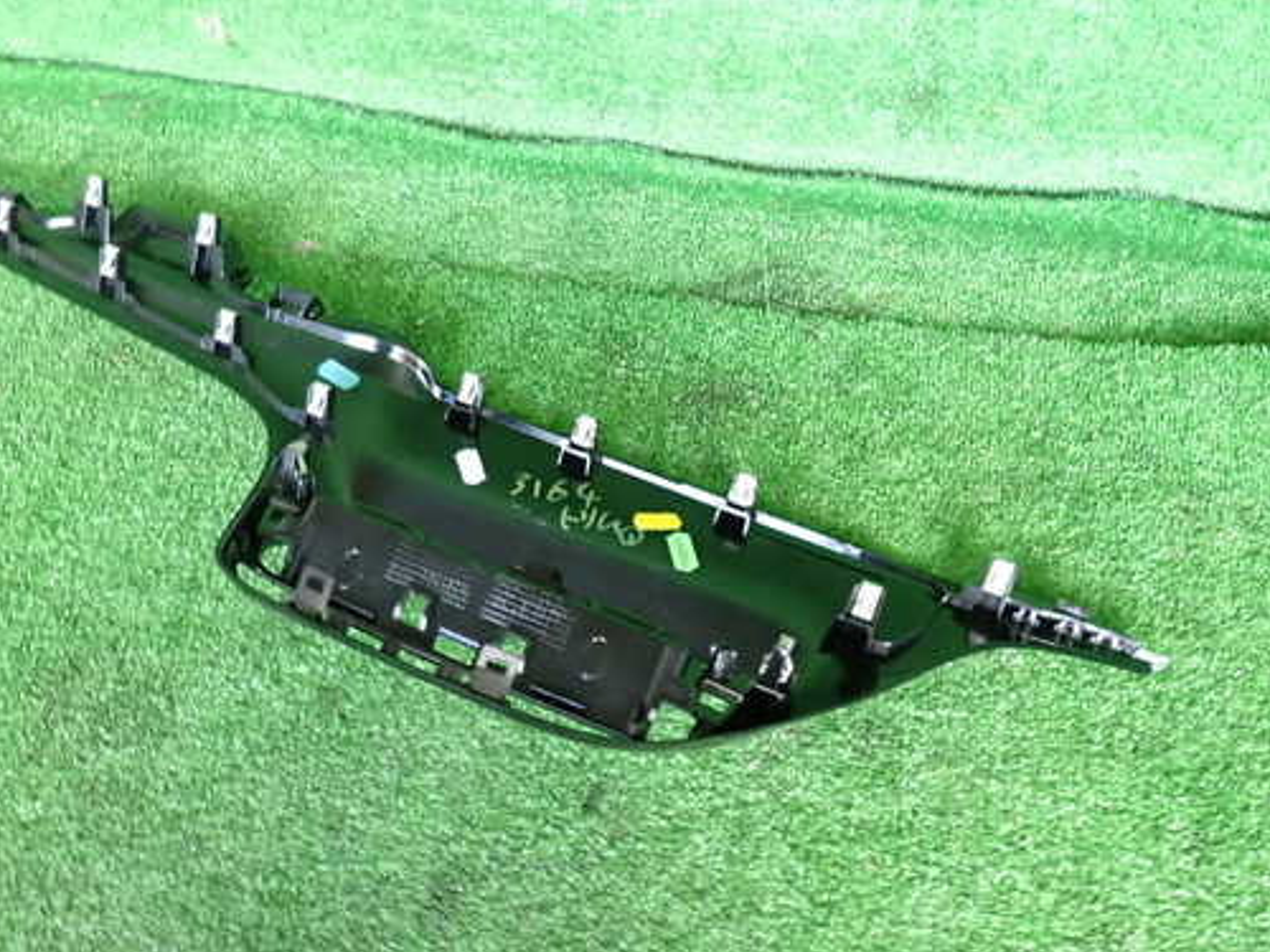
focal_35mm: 30
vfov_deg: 46.8
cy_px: 508
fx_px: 1101
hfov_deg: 59.9
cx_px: 577
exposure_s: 1/30
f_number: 2
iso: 320
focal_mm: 4.5
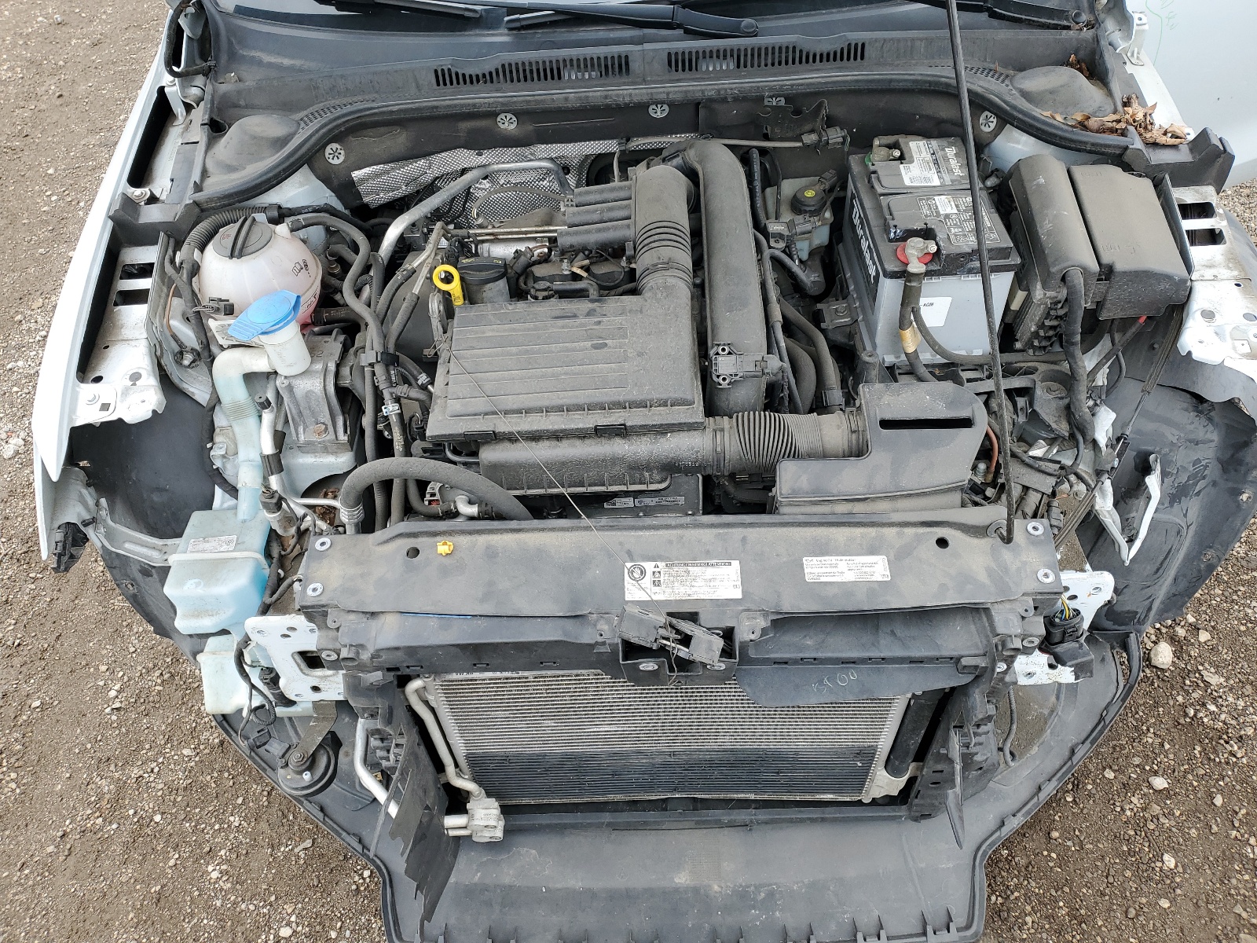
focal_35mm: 26
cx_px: 628
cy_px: 472
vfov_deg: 53.1
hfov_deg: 67.3
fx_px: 944
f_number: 1.5
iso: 50
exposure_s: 1/312
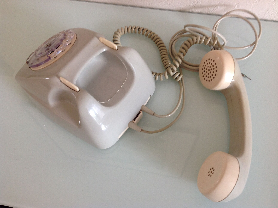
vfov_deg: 40.6
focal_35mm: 35
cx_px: 139
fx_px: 281
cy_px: 104
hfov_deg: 52.7
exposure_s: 1/15
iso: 80
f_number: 2.4
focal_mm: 4.28
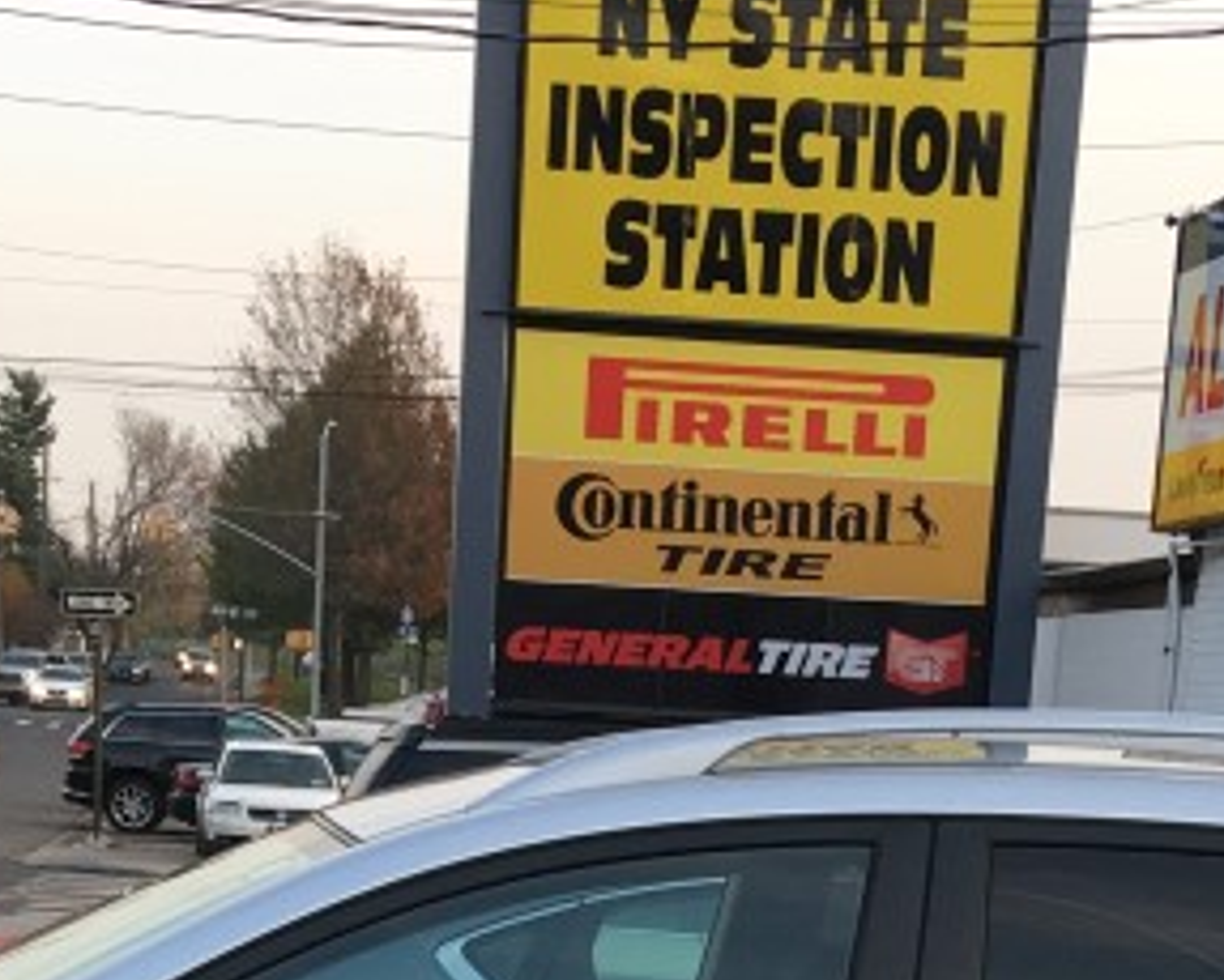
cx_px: 550
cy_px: 1577
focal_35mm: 101
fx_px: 3661
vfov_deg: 14.1
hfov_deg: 19.0
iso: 32
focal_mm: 4.15
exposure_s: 1/120
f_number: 2.2
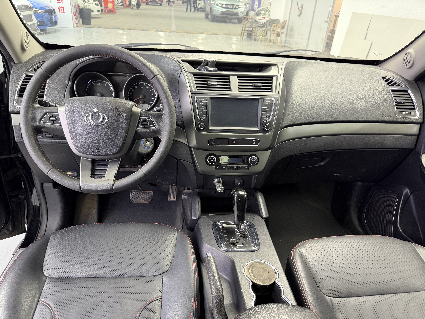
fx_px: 295
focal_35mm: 24
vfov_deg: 56.8
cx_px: 212
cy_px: 160
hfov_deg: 71.6
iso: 400
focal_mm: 6.76
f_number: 1.78
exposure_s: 1/50
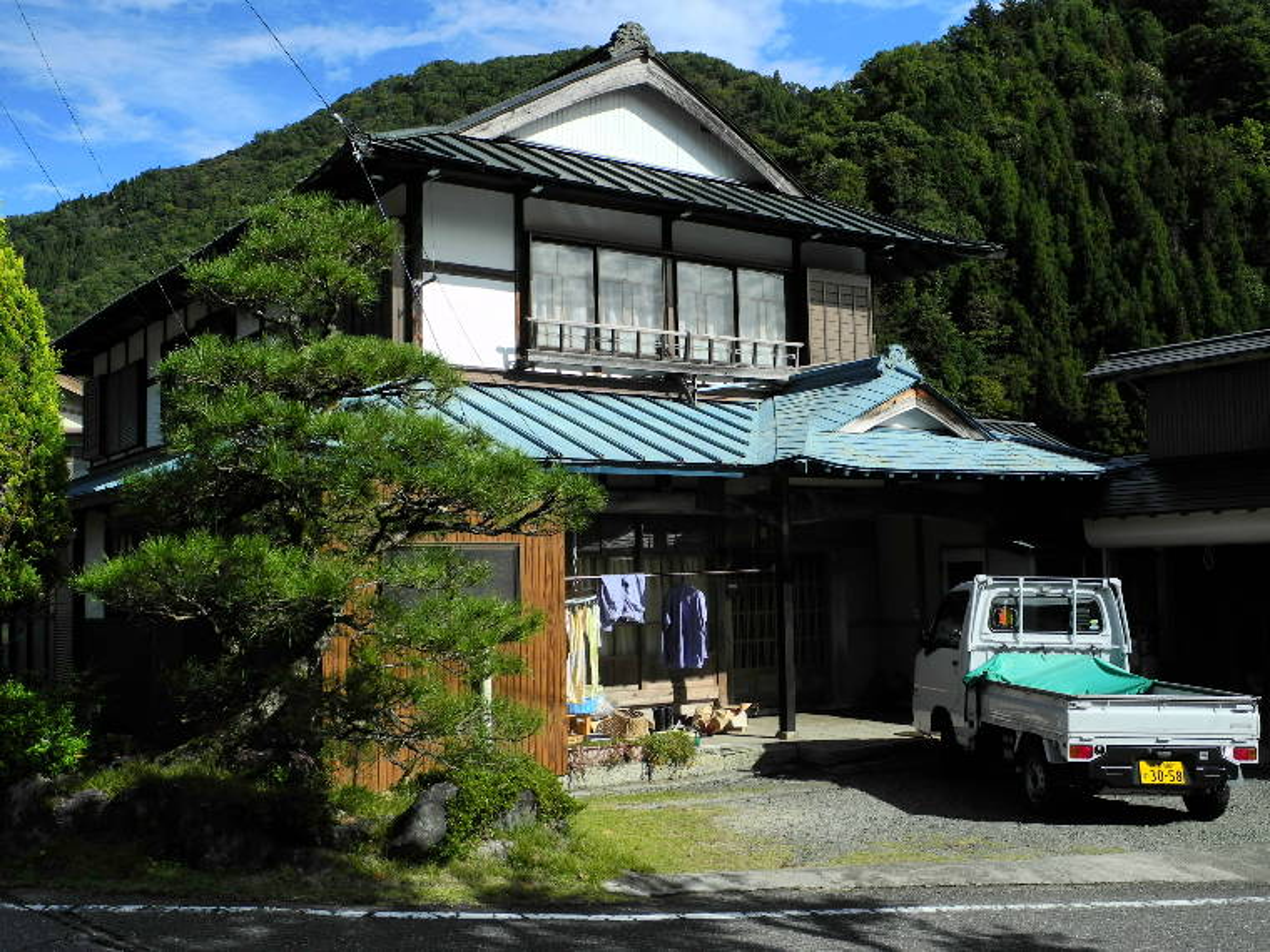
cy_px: 476
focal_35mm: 38
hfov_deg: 49.0
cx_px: 635
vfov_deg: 37.7
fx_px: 1394
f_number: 5
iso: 100
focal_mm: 8.1
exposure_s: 1/839
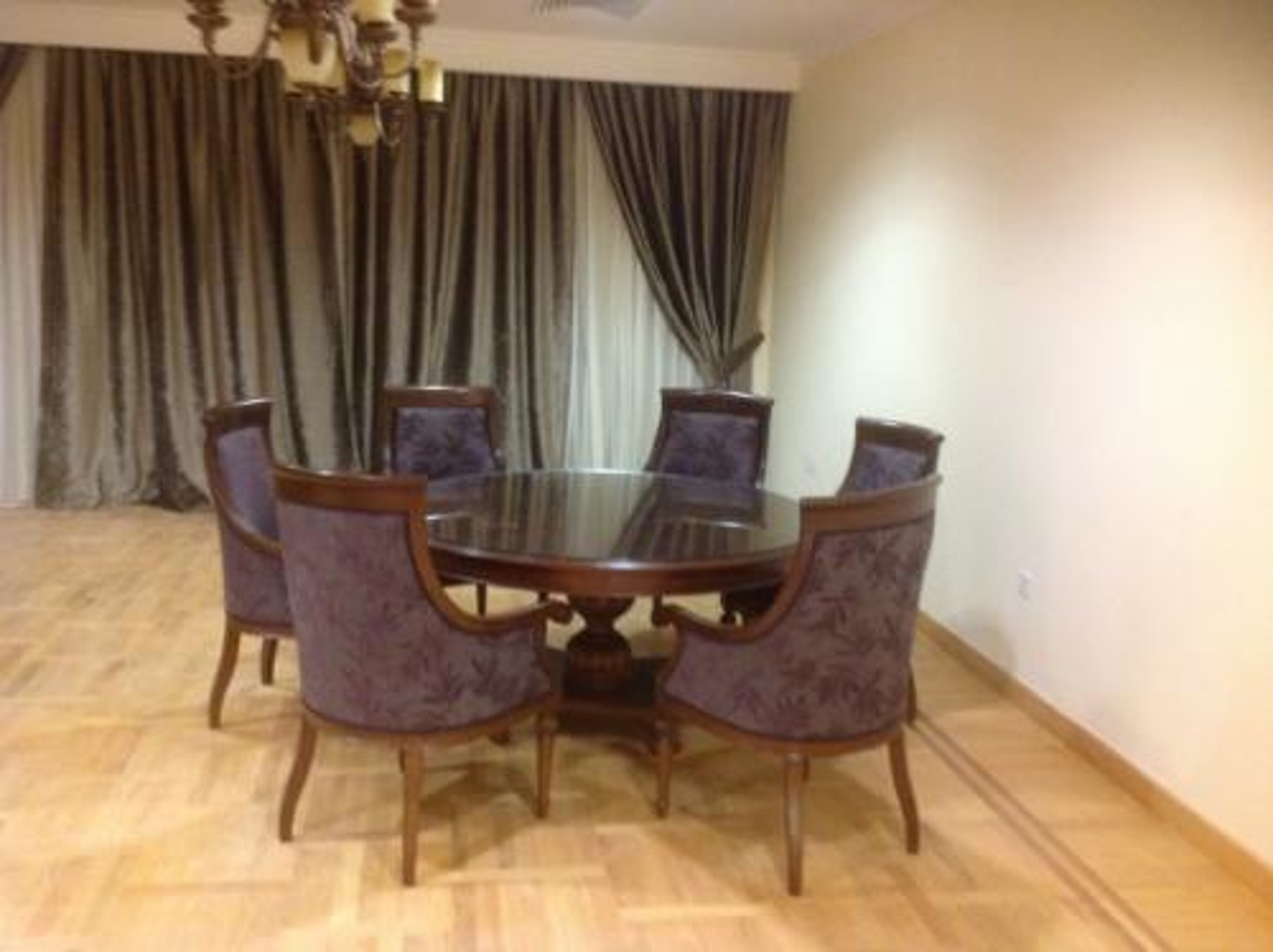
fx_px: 1286
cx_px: 636
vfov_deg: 40.6
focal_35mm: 35
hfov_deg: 52.7
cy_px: 476
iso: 400
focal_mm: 4.28
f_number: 2.4
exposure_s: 1/15
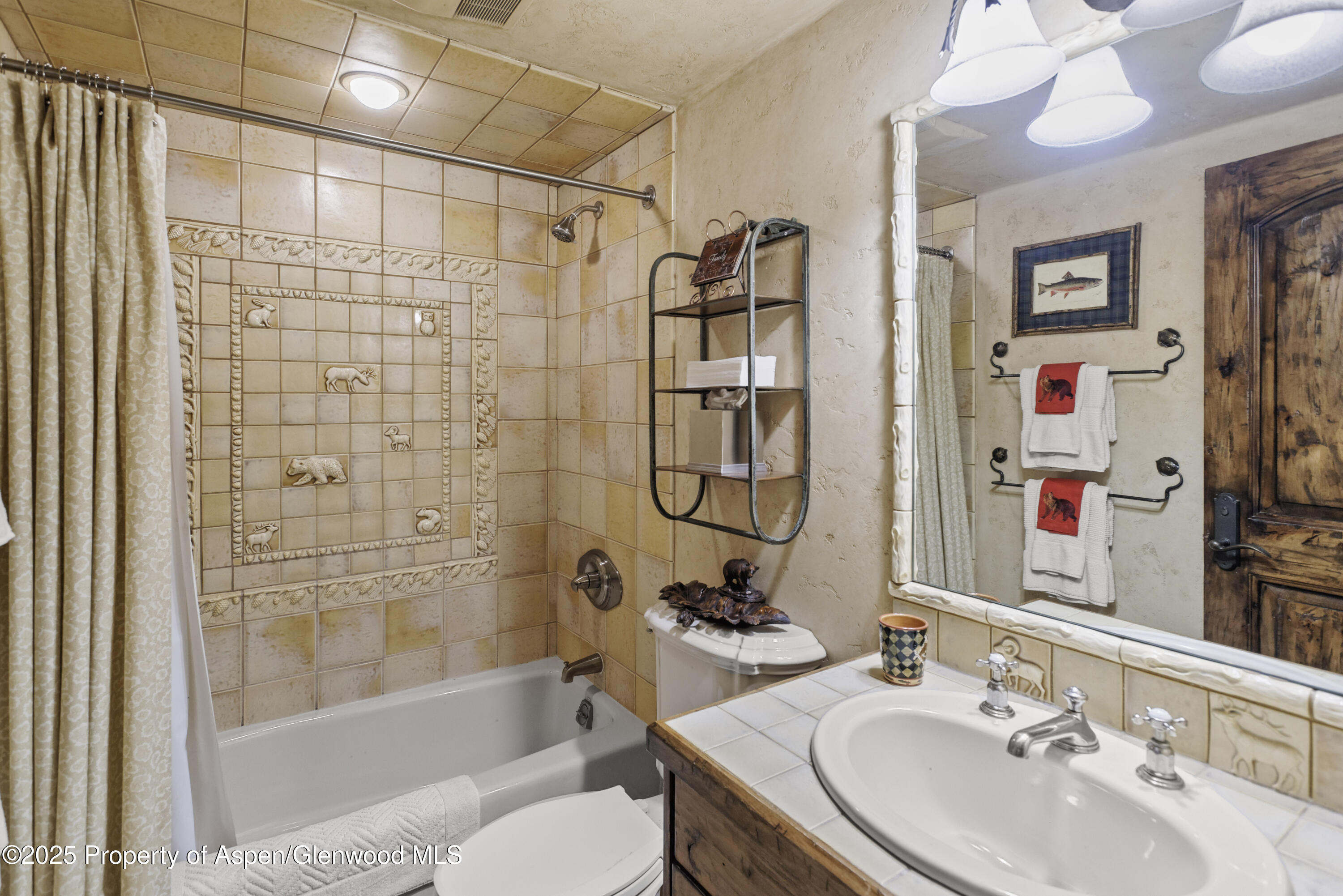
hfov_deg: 93.3
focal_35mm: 17
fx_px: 634
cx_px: 672
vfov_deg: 70.5
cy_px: 448
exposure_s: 1/5
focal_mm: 17
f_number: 7.1
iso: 800
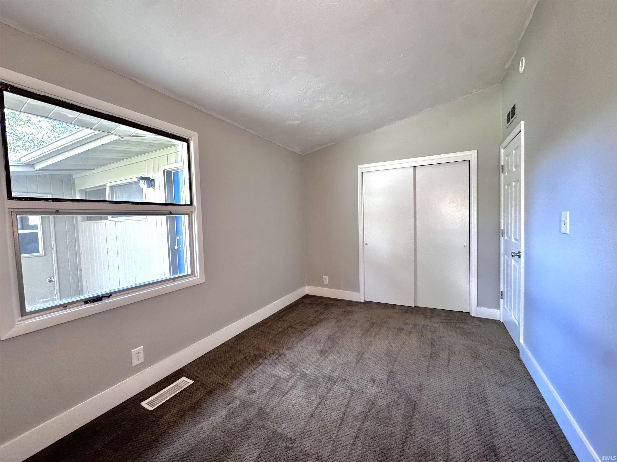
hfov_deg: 102.1
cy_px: 231
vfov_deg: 85.7
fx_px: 250
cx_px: 308
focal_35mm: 14
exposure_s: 1/75
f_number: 2.2
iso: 320
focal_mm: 2.22
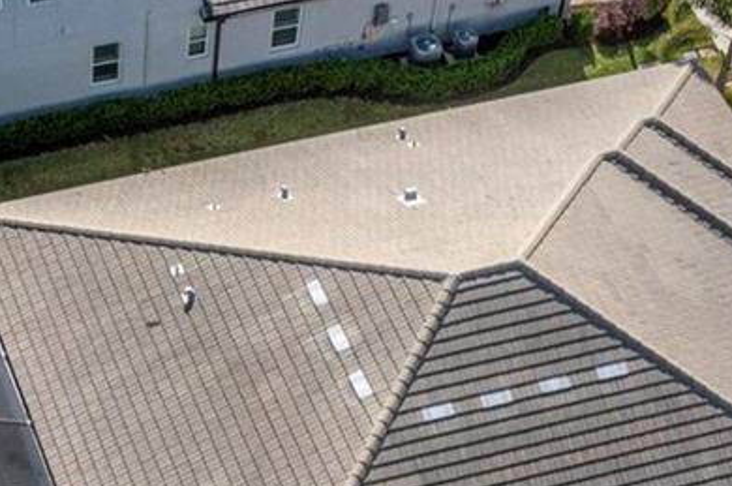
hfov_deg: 17.5
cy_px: 429
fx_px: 2335
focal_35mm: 115
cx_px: 58
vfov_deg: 11.8
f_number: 7.1
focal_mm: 10.26
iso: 100
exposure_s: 1/800
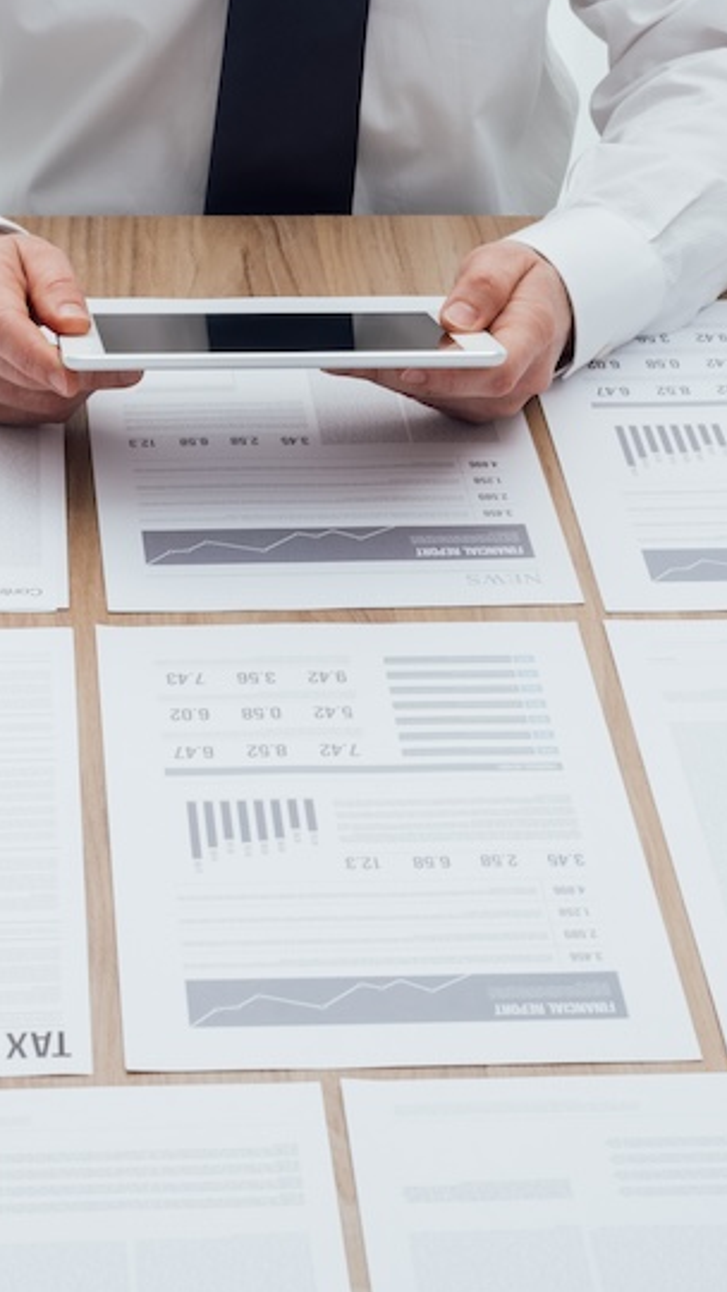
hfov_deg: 12.7
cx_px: 265
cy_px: 591
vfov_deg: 22.4
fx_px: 3254
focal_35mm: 95
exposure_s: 1/125
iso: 100
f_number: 13
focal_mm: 50
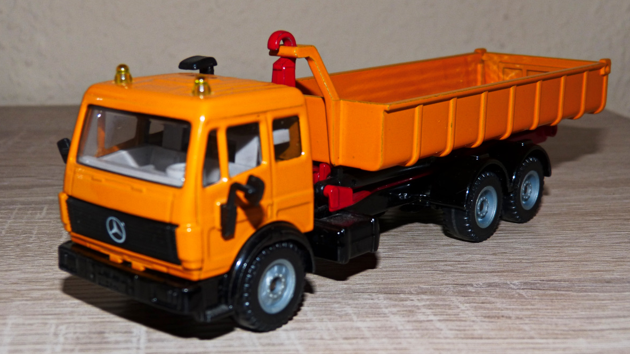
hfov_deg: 39.9
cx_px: 317
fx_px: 869
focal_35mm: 52
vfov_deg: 23.1
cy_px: 179
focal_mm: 8.5
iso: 100
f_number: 3.2
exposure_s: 1/60
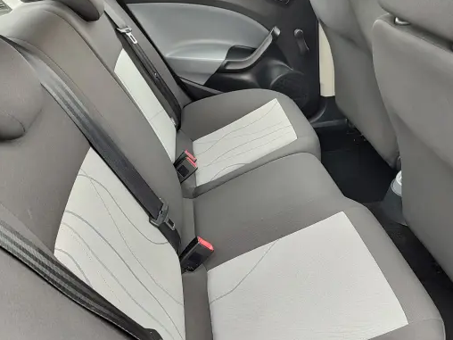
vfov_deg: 48.2
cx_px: 239
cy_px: 174
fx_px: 380
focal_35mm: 29
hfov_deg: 61.6
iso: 233
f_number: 1.8
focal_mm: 5.56
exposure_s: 1/100
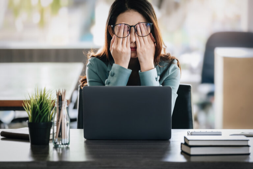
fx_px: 1476
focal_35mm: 210
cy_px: 84
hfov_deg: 9.8
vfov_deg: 6.5
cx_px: 126
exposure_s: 1/100
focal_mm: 140
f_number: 2.8
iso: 1000
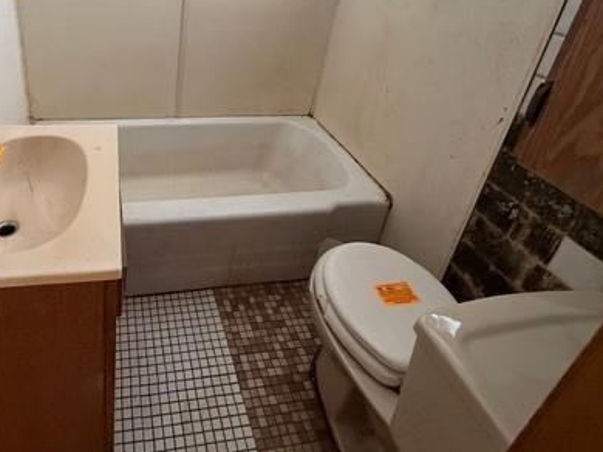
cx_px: 178
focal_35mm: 23
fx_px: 400
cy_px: 93
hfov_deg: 70.7
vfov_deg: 54.9
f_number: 2.2
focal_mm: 2.22
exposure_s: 1/60
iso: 500
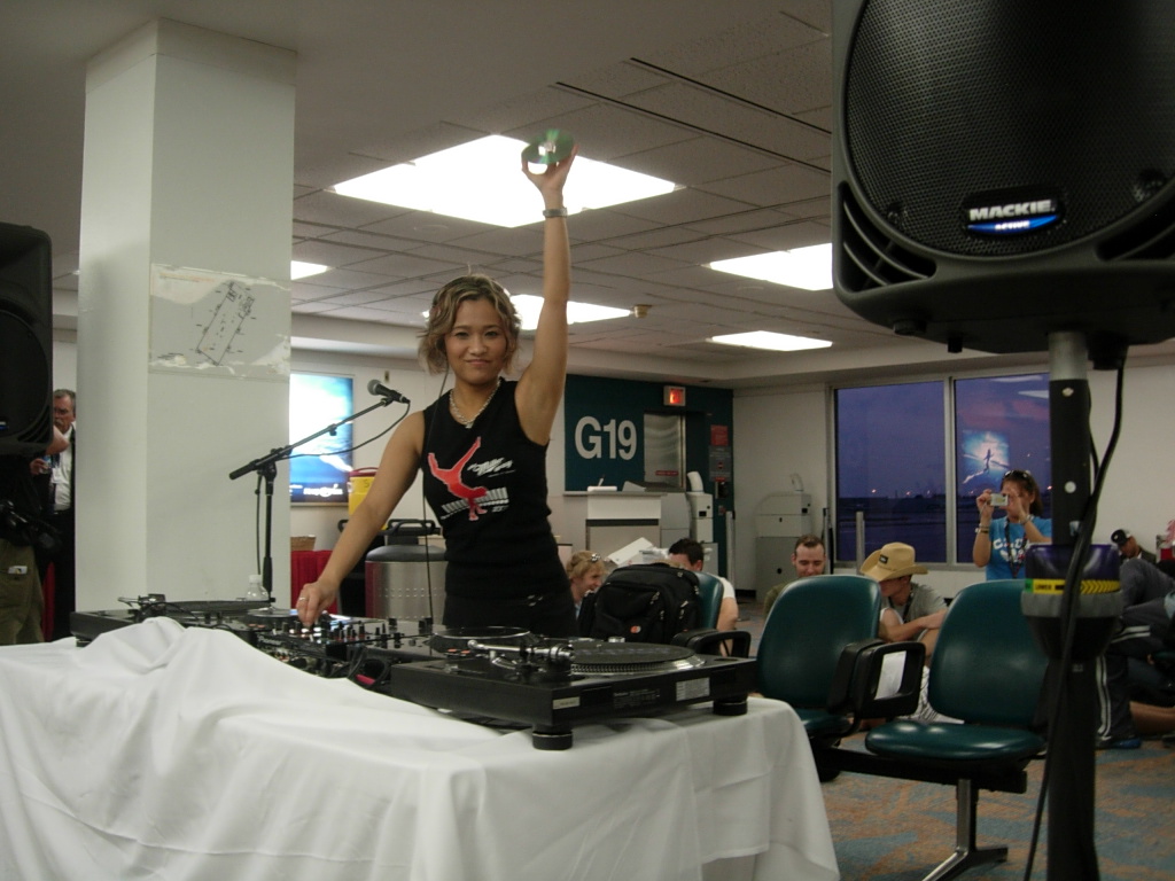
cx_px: 588
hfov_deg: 49.0
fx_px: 1290
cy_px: 440
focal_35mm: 38
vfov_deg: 37.7
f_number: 2.8
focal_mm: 7.8
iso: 115
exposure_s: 1/32
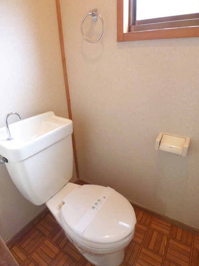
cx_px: 105
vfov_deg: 84.7
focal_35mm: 19
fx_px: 146
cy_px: 131
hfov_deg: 68.6
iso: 640
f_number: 2
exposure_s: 1/60
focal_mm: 3.9
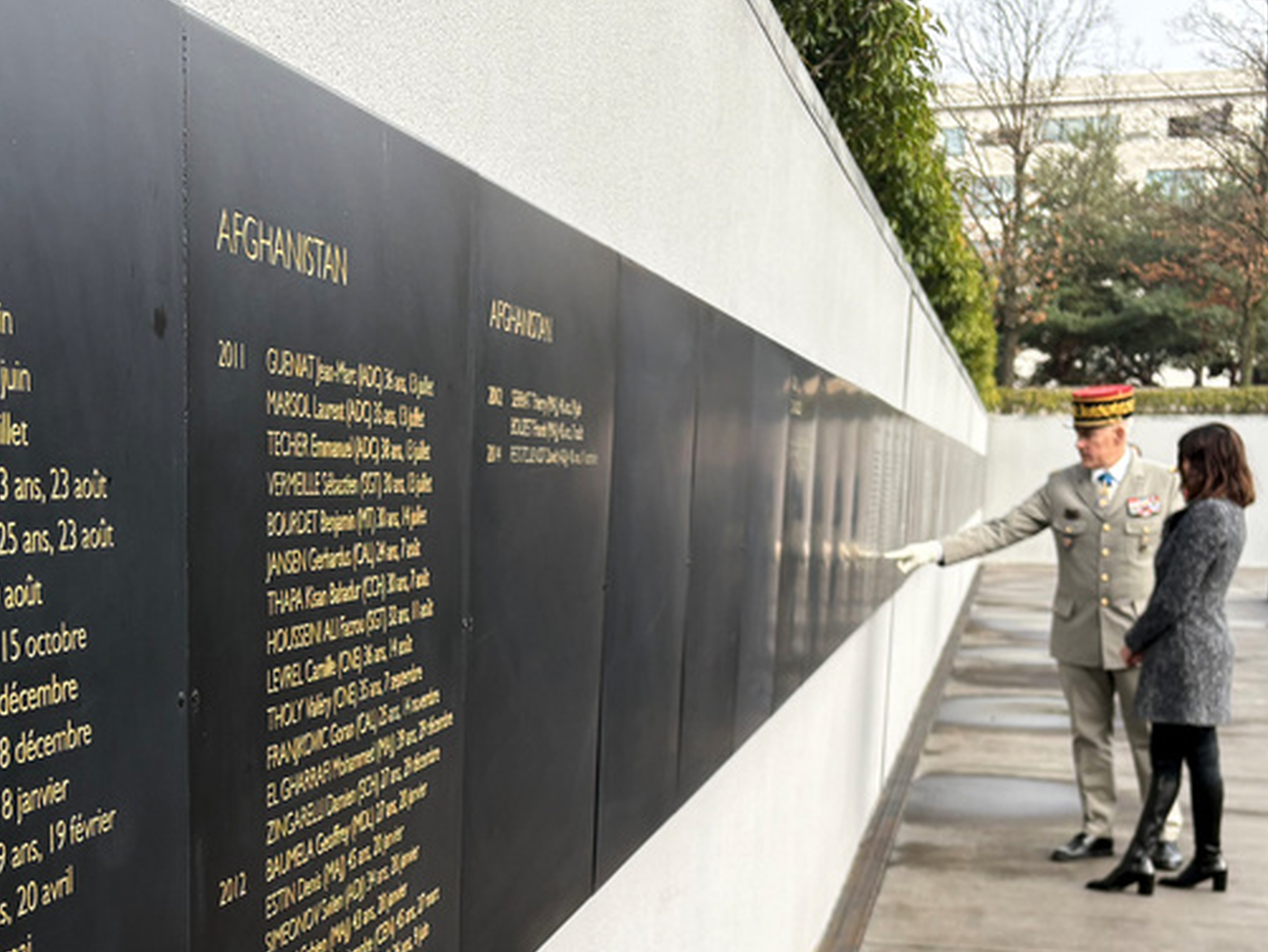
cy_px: 813
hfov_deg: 35.6
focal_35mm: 53
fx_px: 1942
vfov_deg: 26.8
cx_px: 376
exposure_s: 1/561
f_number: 1.6
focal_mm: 5.96
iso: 50
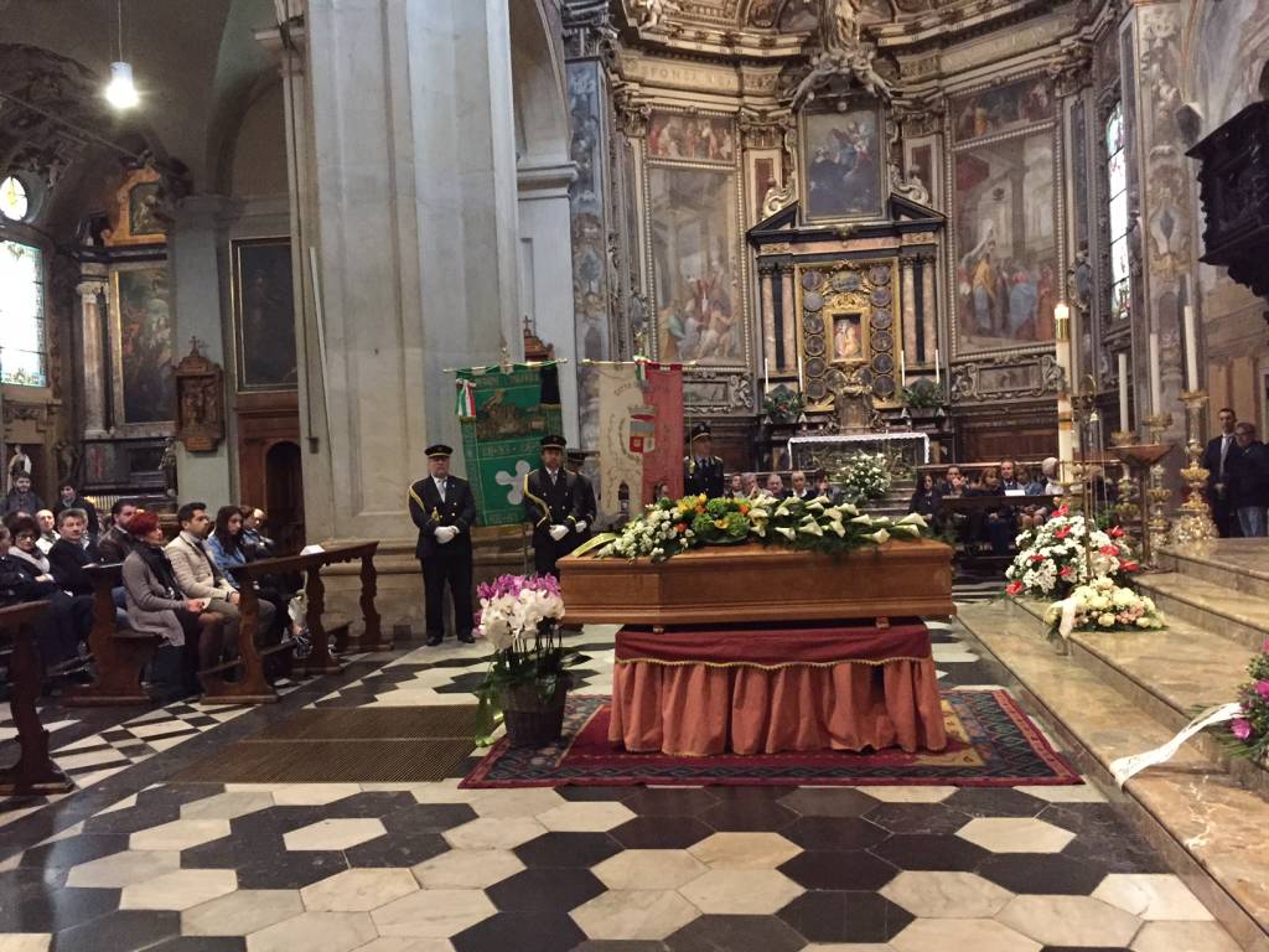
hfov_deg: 61.7
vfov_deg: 48.2
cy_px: 476
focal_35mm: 29
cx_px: 634
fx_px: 1063
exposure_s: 1/17
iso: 400
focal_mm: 4.15
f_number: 2.2
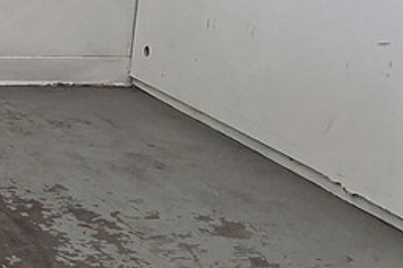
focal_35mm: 113
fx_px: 1265
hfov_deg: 14.7
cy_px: 93
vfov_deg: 12.1
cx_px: -418
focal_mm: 3.98
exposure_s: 1/120
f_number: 1.8
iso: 139
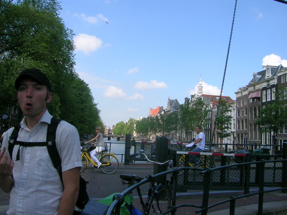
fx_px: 290
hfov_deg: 52.6
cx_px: 144
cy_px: 108
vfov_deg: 40.7
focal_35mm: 35
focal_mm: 5.4
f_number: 4.8
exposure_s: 1/349
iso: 50
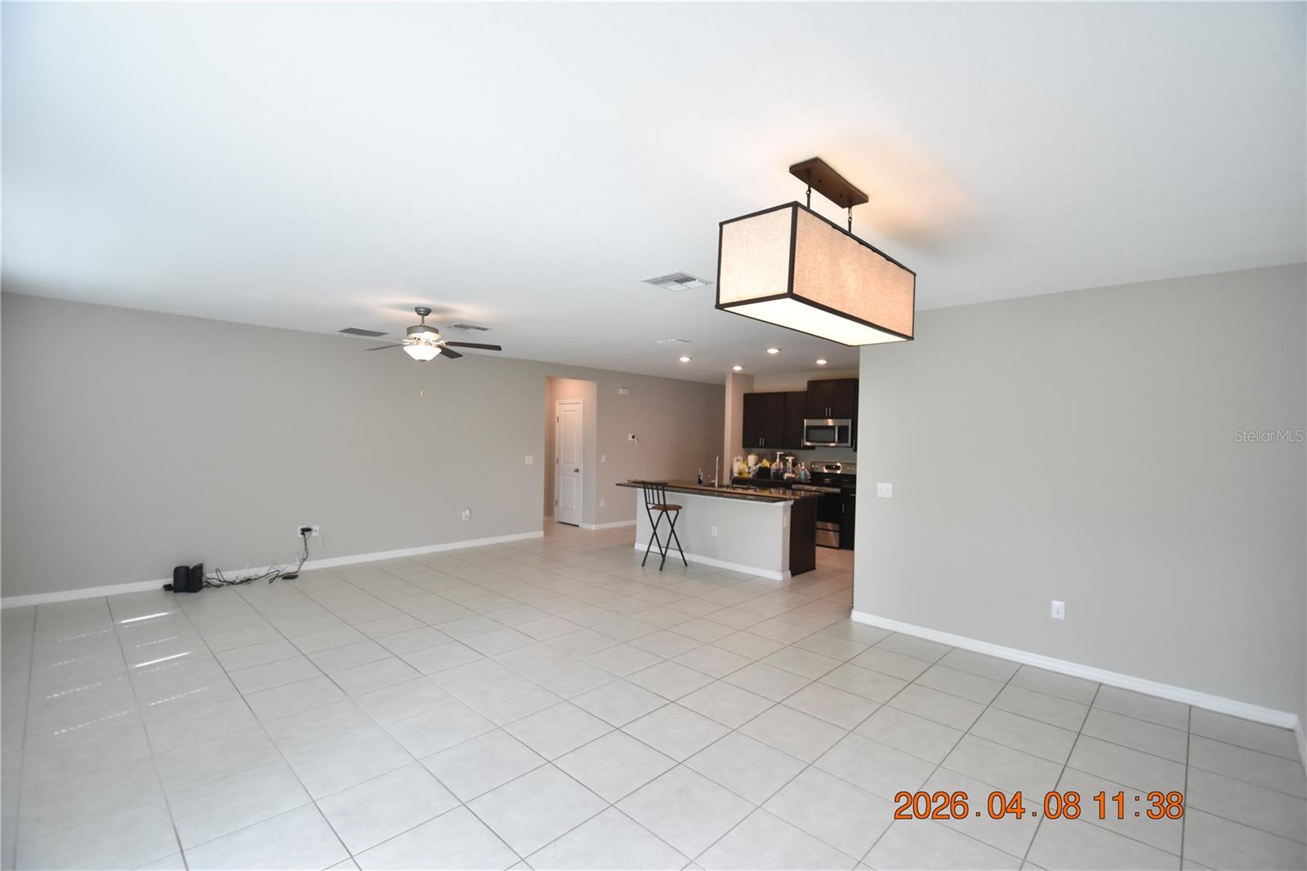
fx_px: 544
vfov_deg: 77.3
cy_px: 436
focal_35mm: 15
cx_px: 654
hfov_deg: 100.4
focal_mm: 10
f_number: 3.5
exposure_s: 1/250
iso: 800
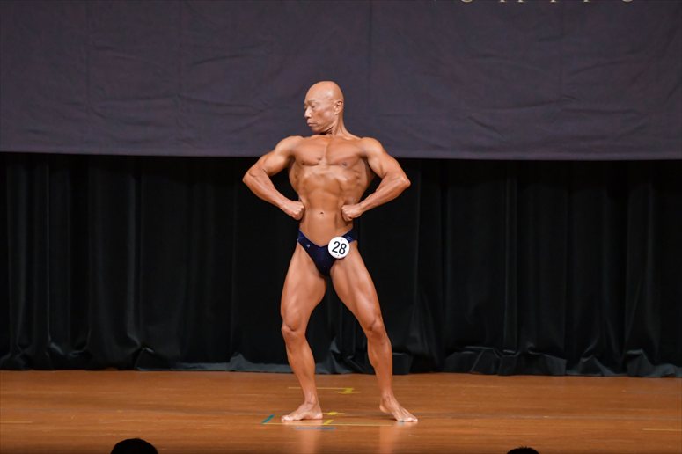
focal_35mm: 270
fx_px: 5113
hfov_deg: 7.6
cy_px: 227
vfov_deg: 5.1
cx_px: 341
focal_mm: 180
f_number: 5.6
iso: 5000
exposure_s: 1/400
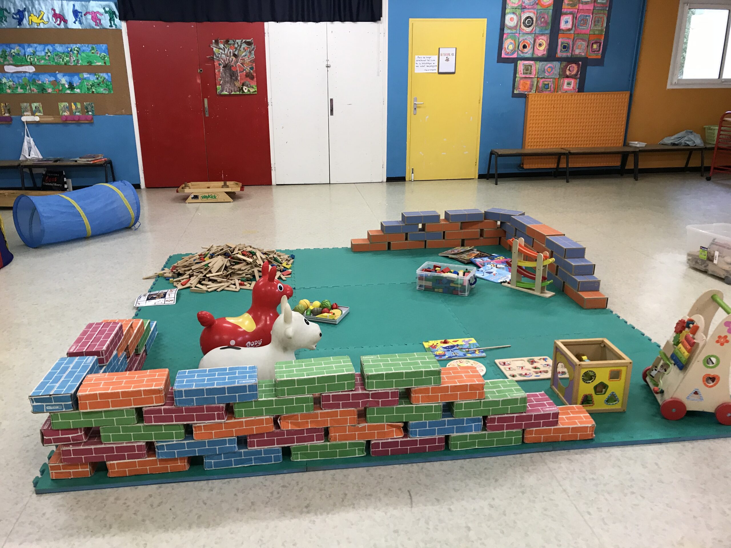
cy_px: 274
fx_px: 591
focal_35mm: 28
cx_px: 366
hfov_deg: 63.4
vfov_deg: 49.7
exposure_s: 1/33
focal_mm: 3.99
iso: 25
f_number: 1.8
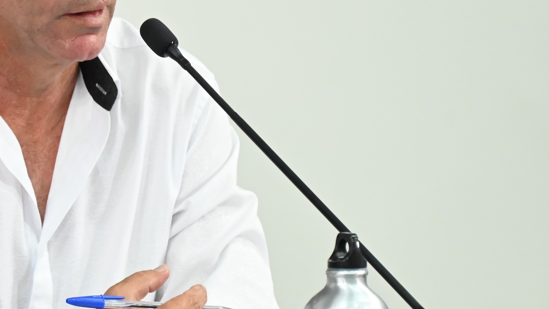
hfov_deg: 4.8
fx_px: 6581
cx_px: 53
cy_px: 161
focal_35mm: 452
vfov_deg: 2.7
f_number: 6.3
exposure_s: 1/200
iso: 3200
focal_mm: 165
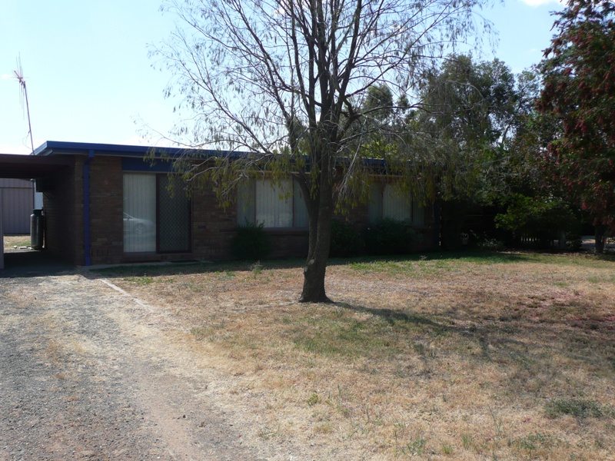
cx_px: 308
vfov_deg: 44.2
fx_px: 569
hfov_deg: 56.8
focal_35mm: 32
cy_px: 230
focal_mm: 5.2
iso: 100
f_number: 3.5
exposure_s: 1/640
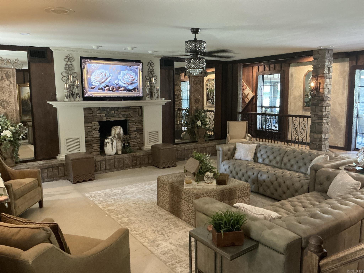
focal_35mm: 28
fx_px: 294
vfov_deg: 49.7
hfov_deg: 63.4
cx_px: 182
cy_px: 136
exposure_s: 1/40
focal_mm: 3
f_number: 1.8
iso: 320
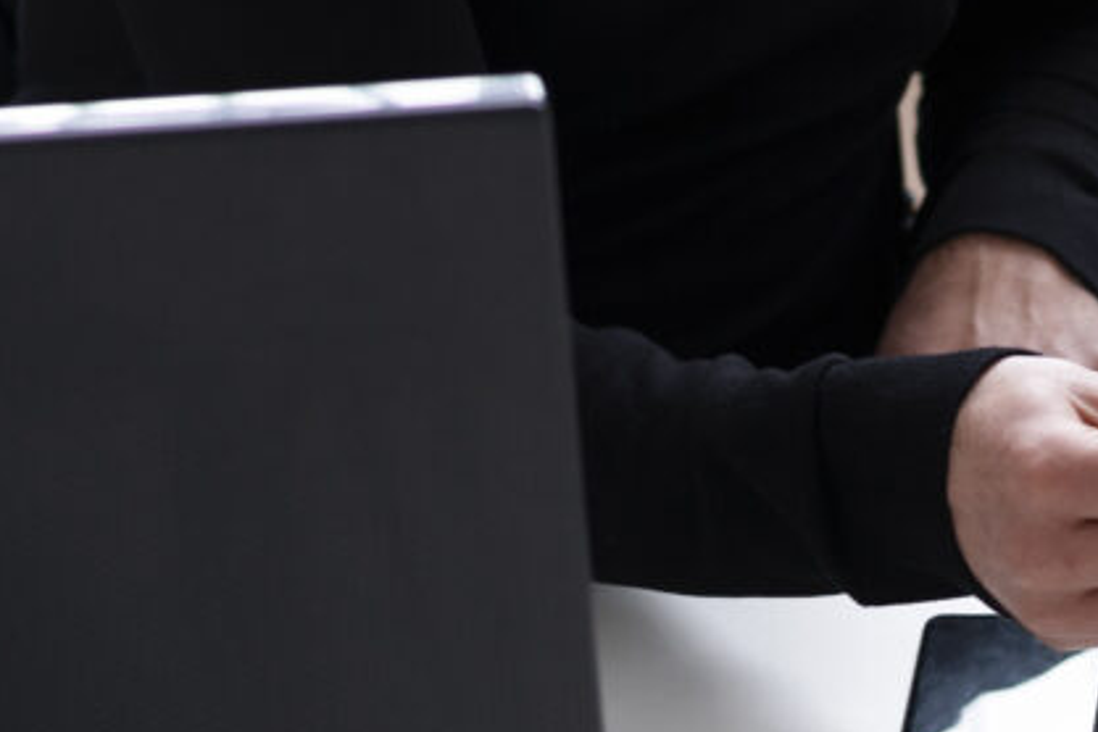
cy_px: -188
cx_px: 1338
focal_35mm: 211
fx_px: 6435
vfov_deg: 6.5
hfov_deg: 9.6
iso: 250
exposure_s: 1/200
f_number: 2.8
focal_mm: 55
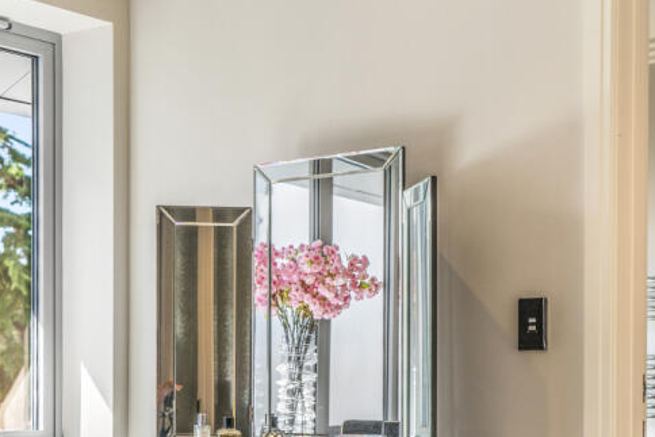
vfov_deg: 18.1
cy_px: 394
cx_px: 351
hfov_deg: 27.3
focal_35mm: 74
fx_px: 1347
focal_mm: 35
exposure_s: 1/50
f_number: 2.8
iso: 200
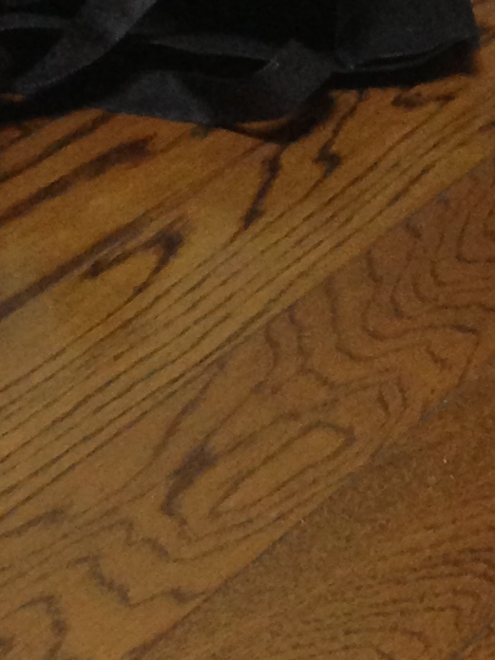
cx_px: 1010
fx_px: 2956
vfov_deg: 11.5
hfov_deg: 9.0
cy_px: -669
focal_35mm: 155
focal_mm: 4.13
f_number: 2.4
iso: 200
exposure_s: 1/20
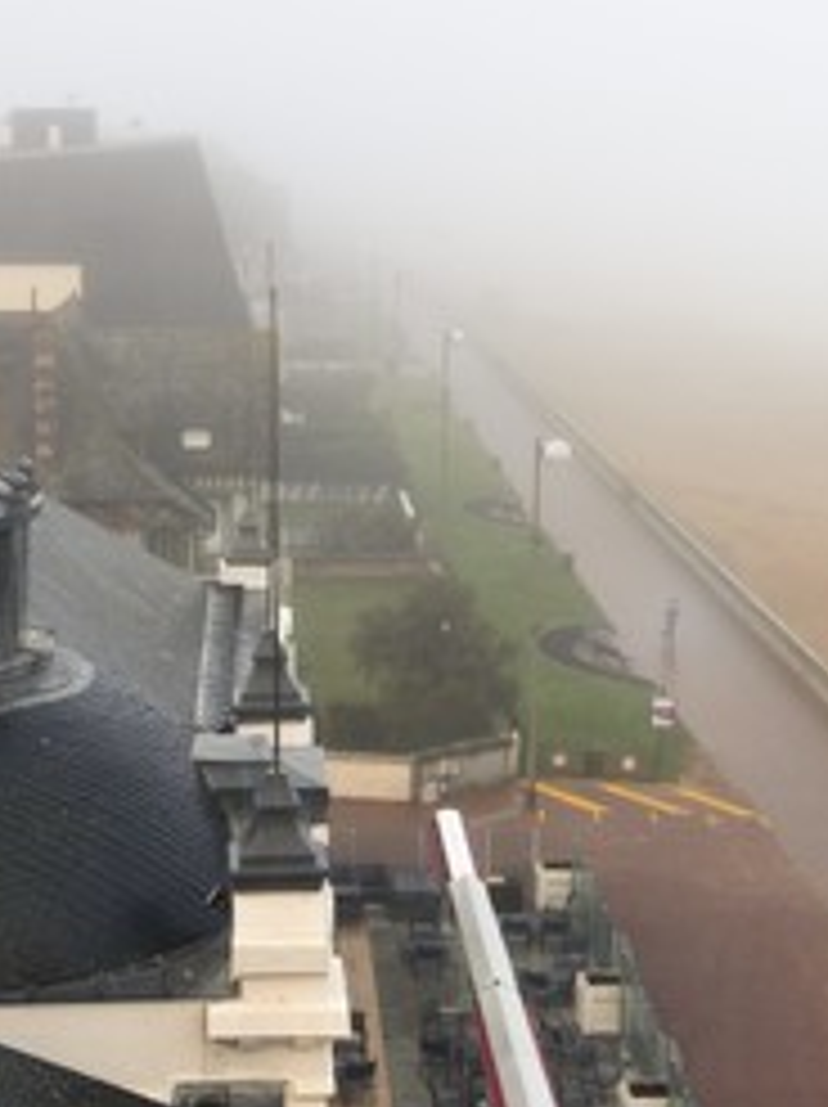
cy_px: 540
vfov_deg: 24.7
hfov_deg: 18.6
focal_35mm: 79
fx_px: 2524
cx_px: 439
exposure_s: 1/80
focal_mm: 48
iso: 200
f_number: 6.3
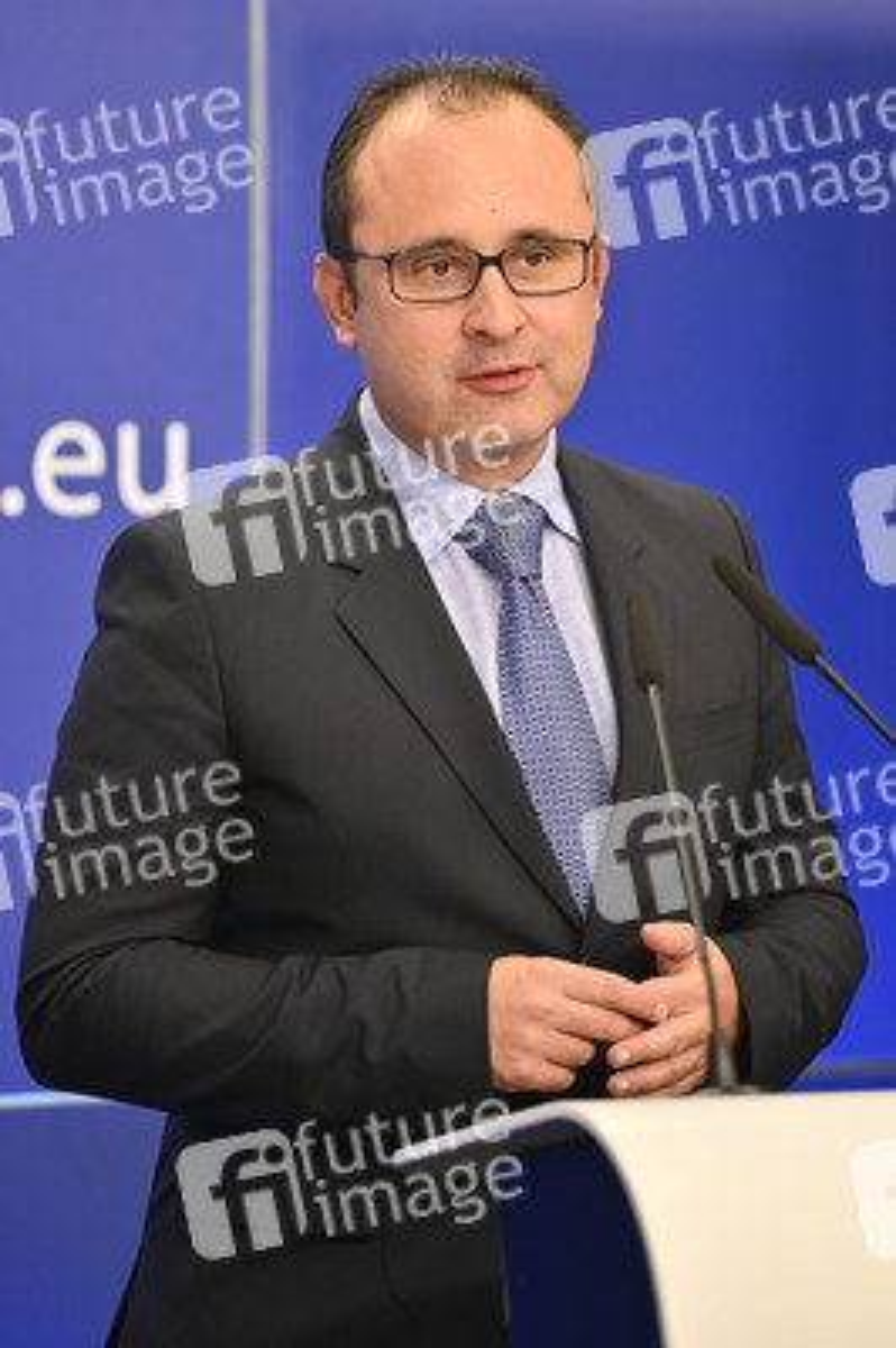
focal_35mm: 200
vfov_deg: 10.3
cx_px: 448
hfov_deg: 6.9
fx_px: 7479
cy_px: 674
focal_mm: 200
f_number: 2.8
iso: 1000
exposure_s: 1/320
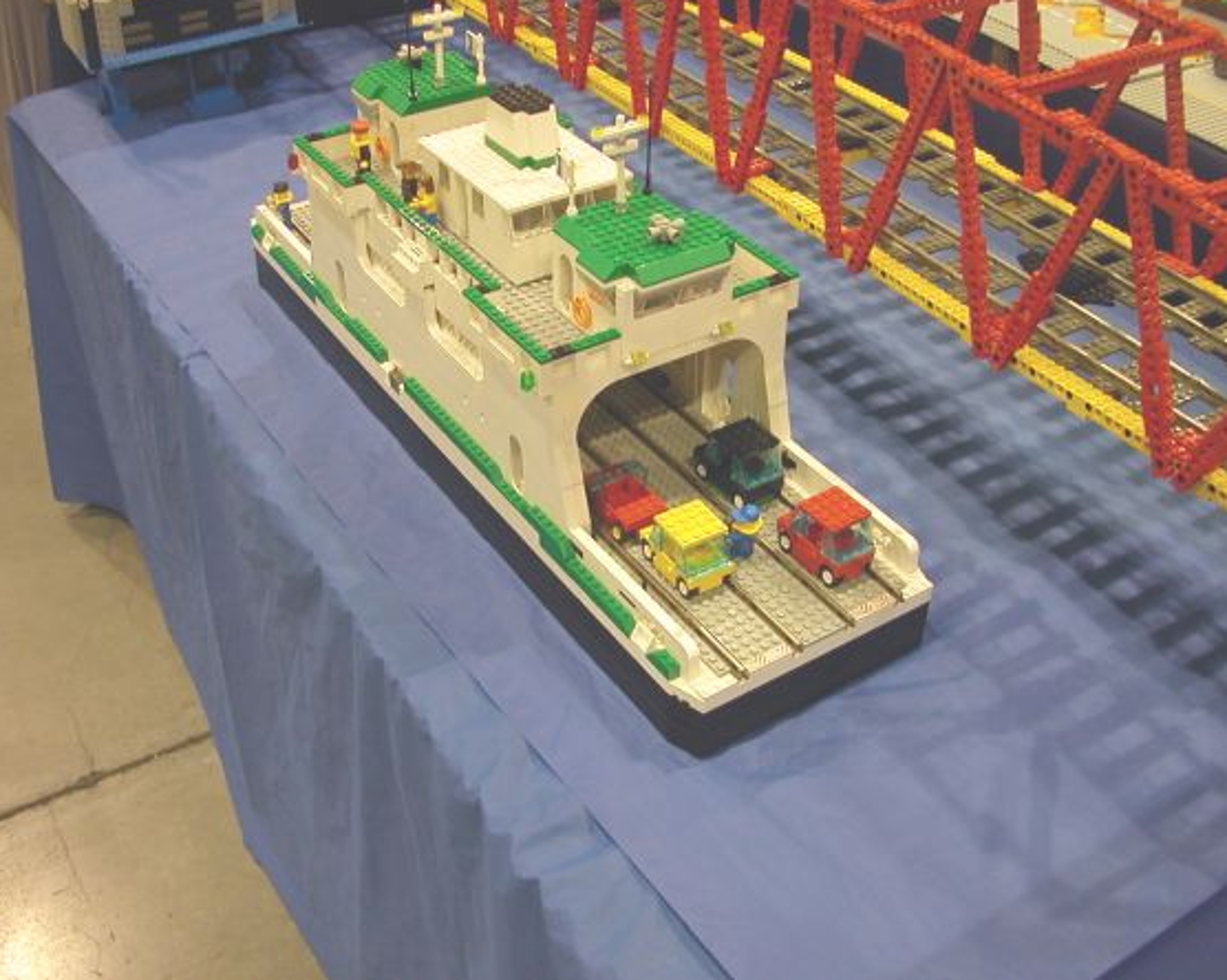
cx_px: 622
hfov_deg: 46.9
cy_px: 486
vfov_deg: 38.2
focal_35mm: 39
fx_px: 1415
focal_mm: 5.6
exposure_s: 1/21
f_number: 2.7
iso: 100
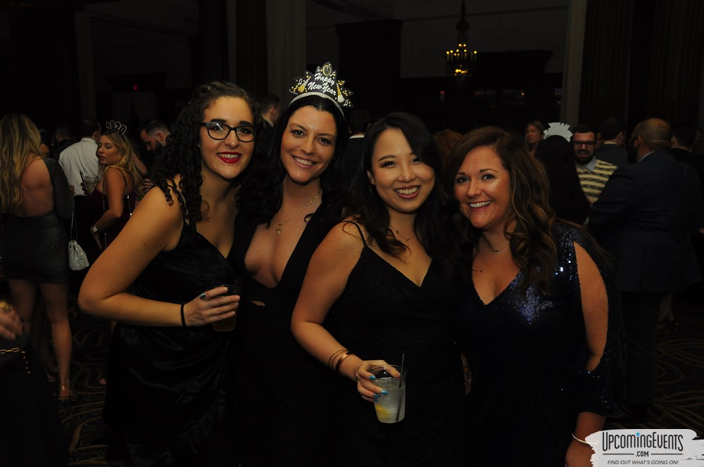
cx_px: 352
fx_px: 615
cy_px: 234
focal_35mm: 32
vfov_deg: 41.6
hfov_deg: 59.6
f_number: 5.6
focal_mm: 21
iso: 800
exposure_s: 1/60
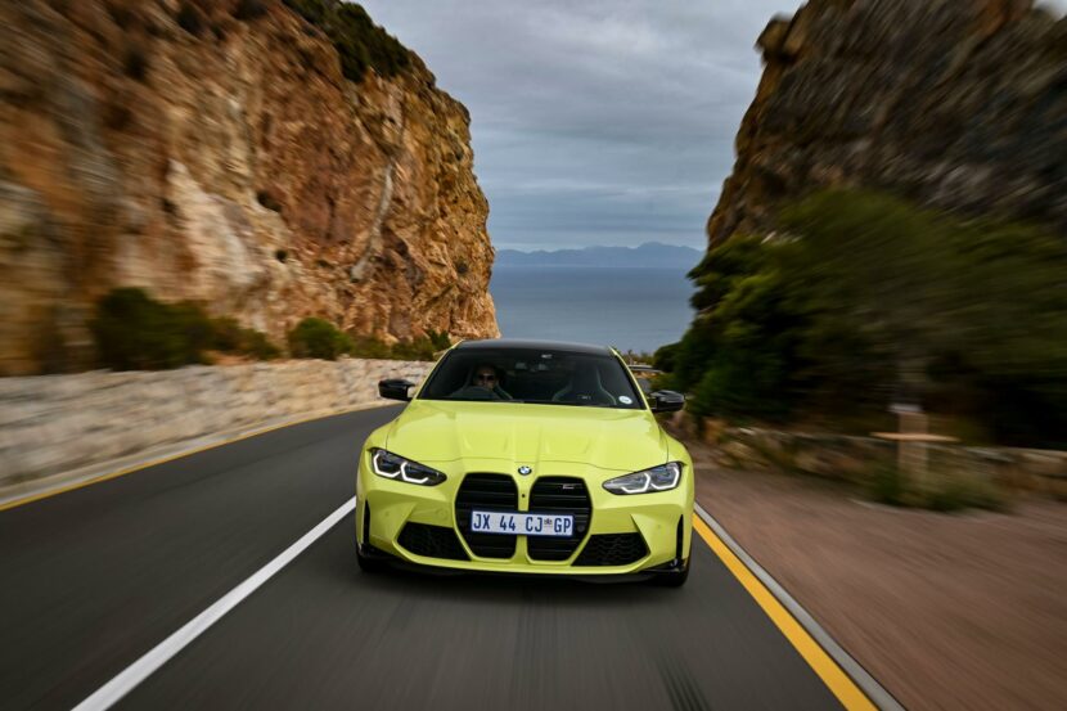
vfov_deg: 35.9
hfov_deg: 51.9
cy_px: 356
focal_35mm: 37
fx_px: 1096
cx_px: 534
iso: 100
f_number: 9
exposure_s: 1/10
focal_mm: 37
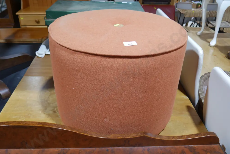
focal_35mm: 34
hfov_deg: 55.8
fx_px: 217
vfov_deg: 38.9
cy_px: 82
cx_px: 116
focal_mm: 16
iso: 400
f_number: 3.6
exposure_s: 1/60
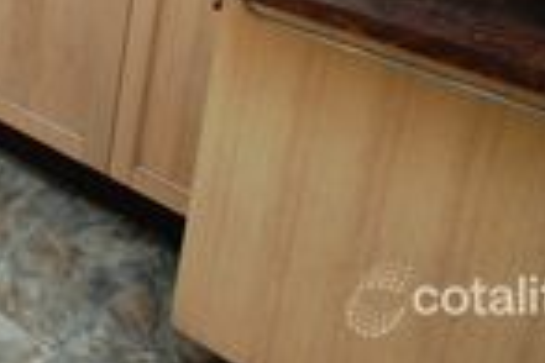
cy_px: -206
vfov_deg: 21.1
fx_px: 796
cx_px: -226
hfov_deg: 28.2
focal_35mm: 53
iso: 200
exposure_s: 1/13
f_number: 4.5
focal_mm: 11
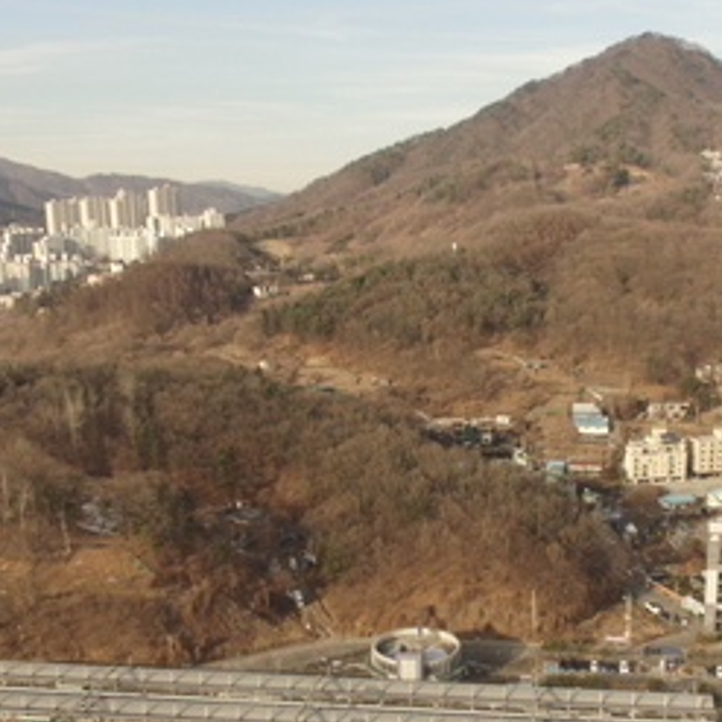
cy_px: 476
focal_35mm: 43
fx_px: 1015
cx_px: 441
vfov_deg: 38.8
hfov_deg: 39.0
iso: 100
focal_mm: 3.61
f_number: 2.8
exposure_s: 1/442
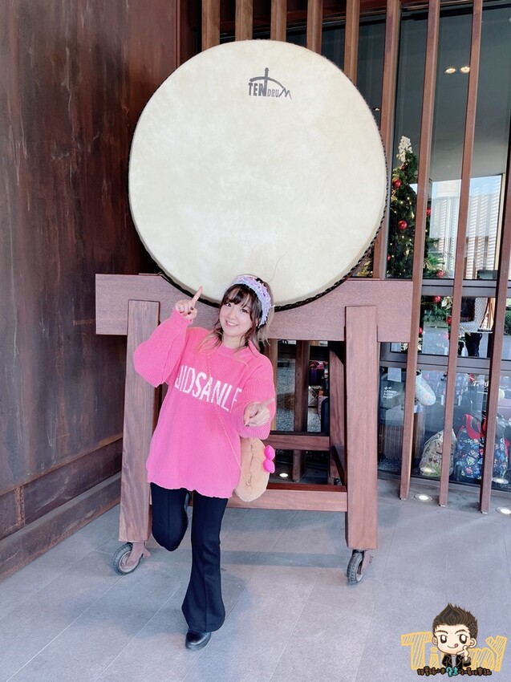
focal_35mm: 26
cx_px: 256
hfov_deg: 53.0
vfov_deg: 67.3
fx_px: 512
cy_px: 341
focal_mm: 5.1
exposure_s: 1/120
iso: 32
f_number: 1.6
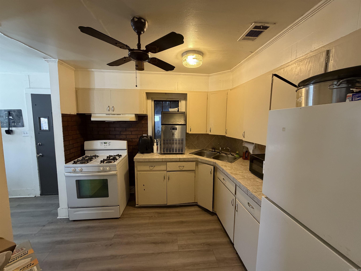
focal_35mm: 14
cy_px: 136
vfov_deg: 85.7
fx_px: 146
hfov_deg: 102.1
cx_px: 180
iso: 320
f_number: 2.2
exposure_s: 1/60
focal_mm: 2.22
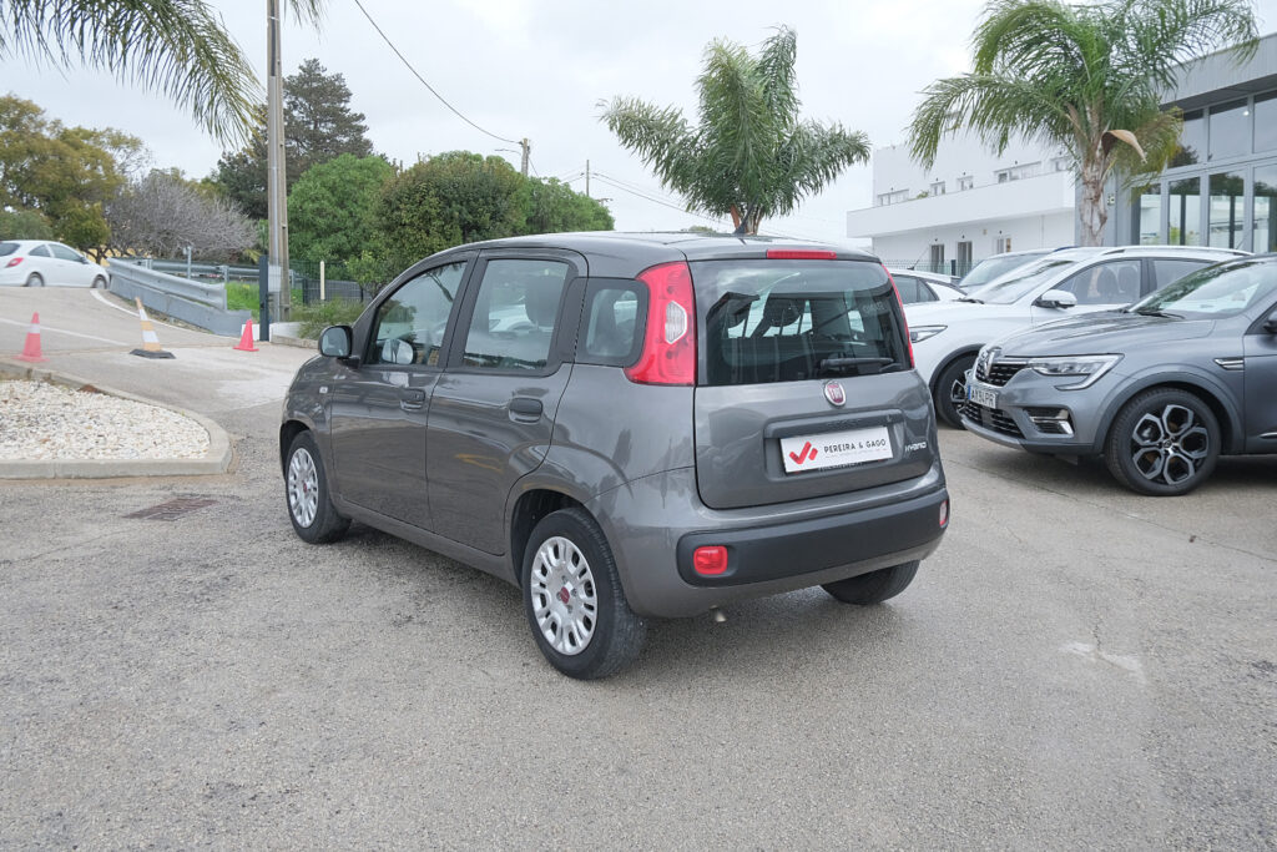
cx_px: 638
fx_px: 1029
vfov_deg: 45.0
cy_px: 426
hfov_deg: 63.7
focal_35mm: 29
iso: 500
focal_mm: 19.2
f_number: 9
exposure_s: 1/125
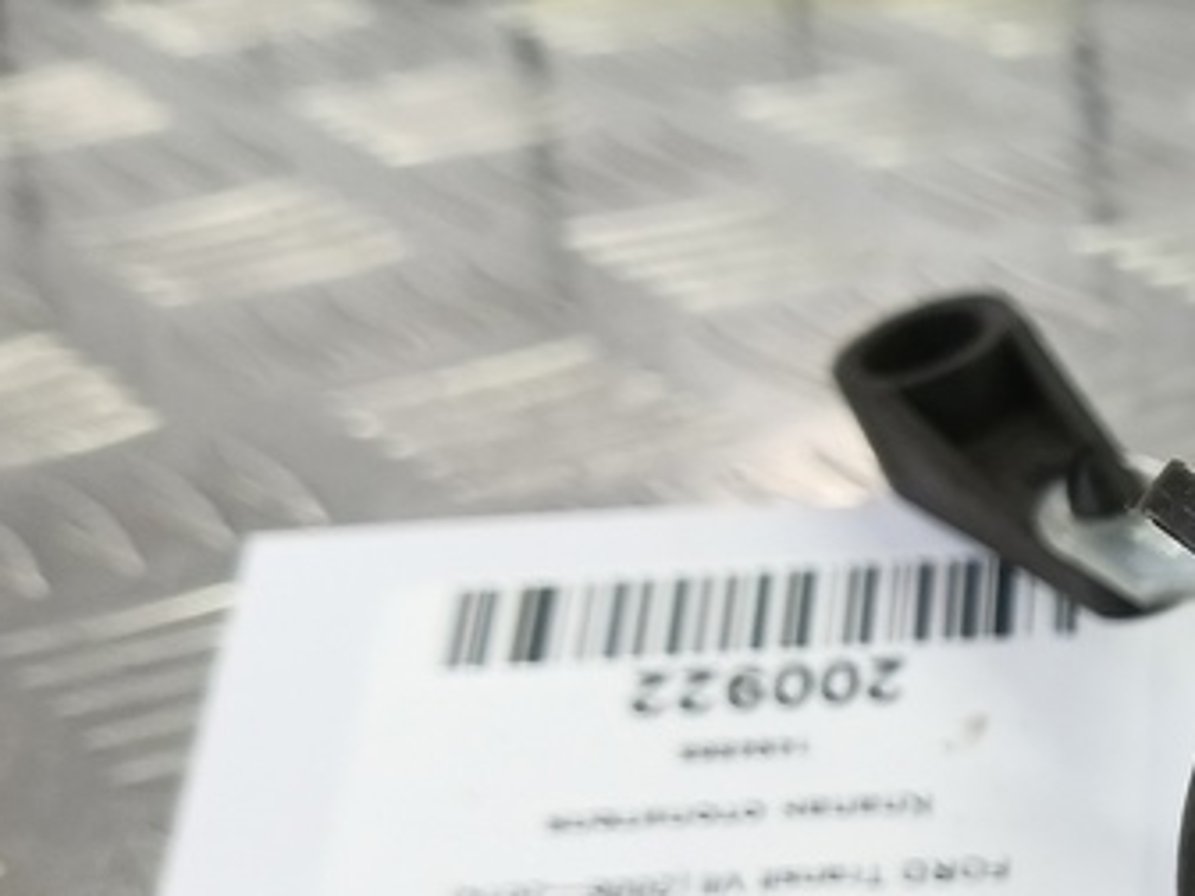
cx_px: 1800
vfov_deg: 20.3
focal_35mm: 70
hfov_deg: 22.6
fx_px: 2417
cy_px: 907
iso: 118
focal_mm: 4.11
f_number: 1.6
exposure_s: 1/50
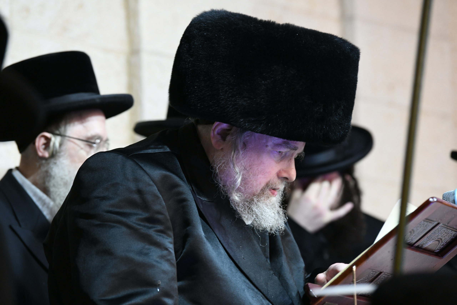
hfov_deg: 12.1
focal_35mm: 170
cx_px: 228
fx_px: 2158
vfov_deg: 8.1
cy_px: 152
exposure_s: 1/100
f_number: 4
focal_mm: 170
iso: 2500
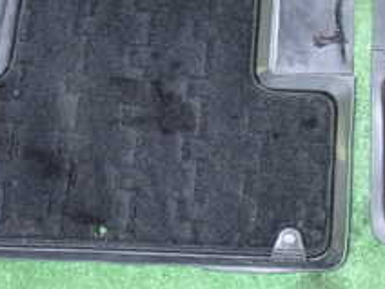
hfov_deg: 22.5
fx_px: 945
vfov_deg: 17.2
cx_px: 347
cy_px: 45
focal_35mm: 85
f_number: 2.3
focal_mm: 5.4
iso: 400
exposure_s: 1/30
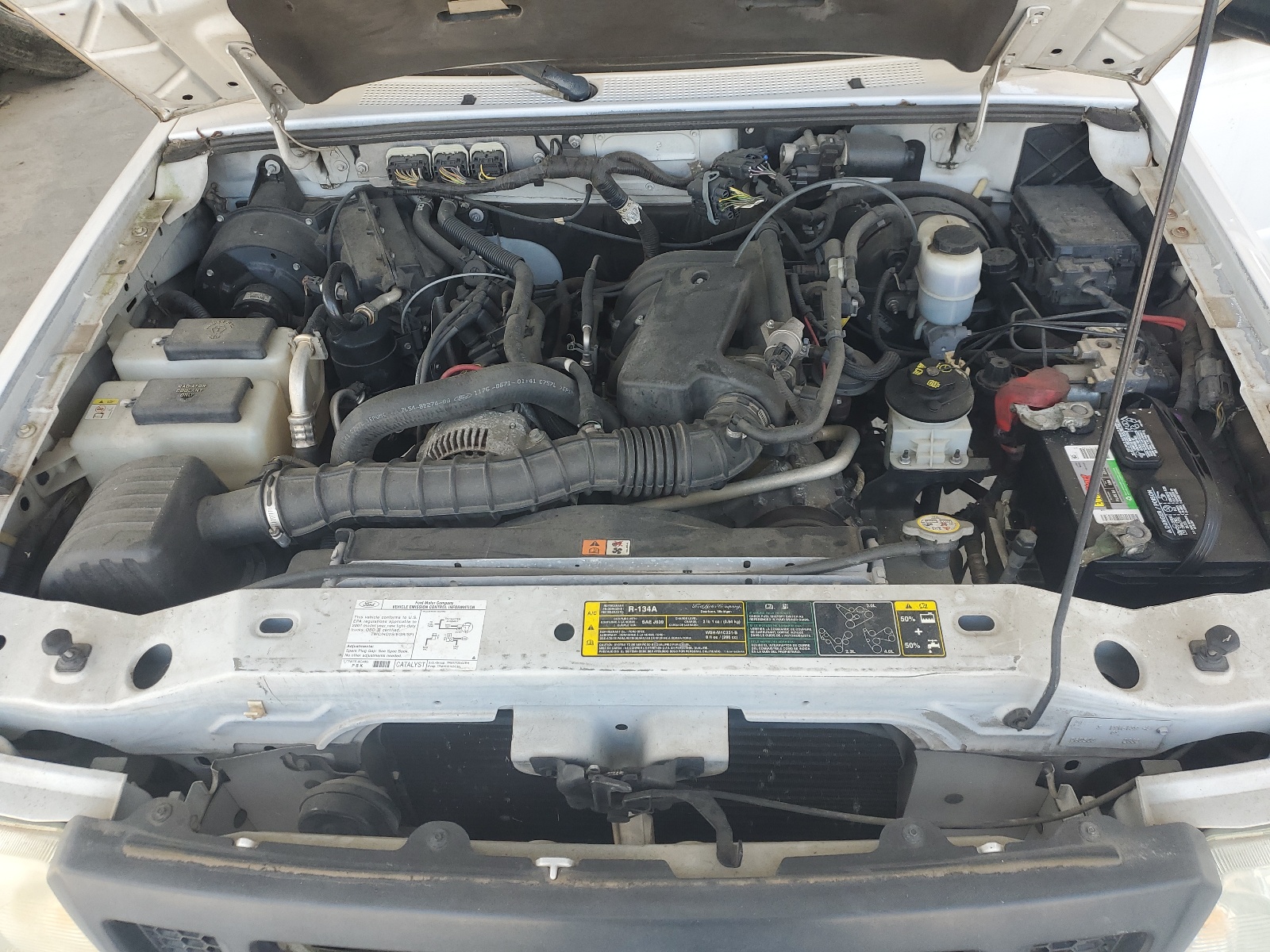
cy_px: 476
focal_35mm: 26
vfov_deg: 53.1
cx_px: 635
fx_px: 954
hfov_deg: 67.3
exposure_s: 1/263
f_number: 1.5
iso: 50
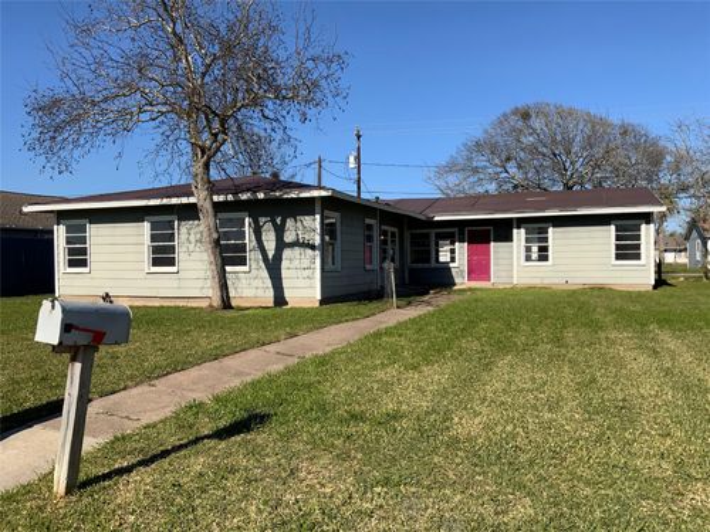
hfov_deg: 61.7
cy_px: 266
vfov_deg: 48.2
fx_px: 595
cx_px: 355
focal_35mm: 29
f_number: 1.8
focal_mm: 3
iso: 16
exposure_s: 1/2538
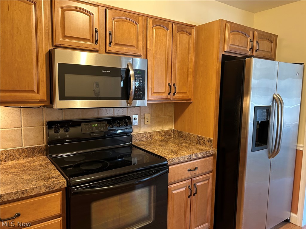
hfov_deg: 67.3
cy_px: 114
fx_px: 230
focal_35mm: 26
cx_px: 153
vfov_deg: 53.1
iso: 250
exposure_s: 1/60
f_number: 1.5
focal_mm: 5.7
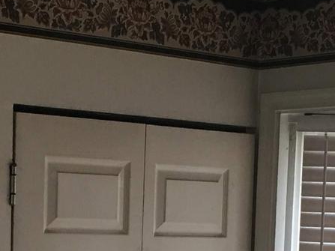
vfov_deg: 10.9
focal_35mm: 133
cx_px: 84
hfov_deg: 14.8
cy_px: 336
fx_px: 1287
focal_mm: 4.15
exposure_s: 1/15
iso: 50
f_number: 2.2
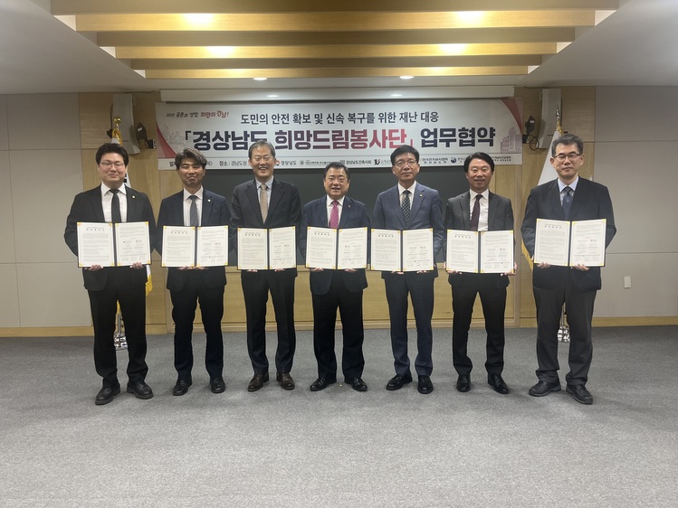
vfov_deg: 53.1
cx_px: 339
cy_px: 254
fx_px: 509
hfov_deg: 67.3
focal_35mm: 26
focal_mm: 5.1
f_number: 1.6
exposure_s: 1/60
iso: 80
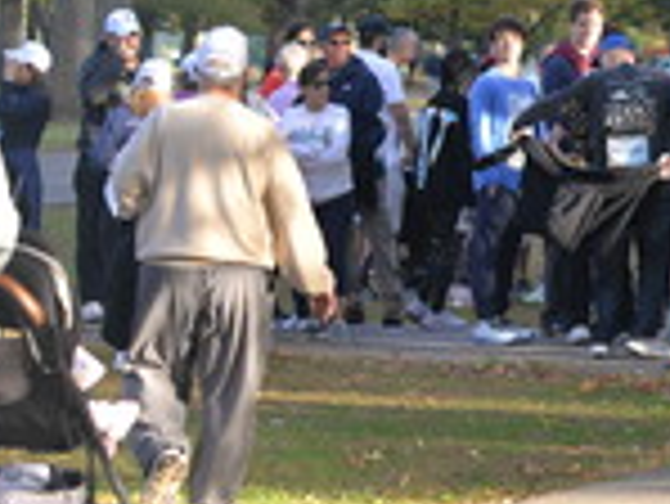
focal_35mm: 249
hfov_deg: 7.7
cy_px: 155
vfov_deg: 6.0
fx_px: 4823
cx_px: 1169
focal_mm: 70
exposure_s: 1/1250
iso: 1000
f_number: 4.5
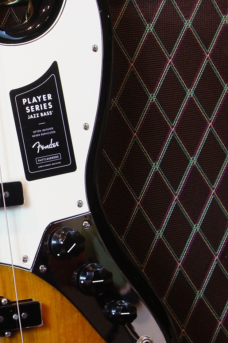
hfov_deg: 8.3
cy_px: 122
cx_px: -40
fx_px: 1563
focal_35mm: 164
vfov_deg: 12.5
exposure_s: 1/10
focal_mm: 45
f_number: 8
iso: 400
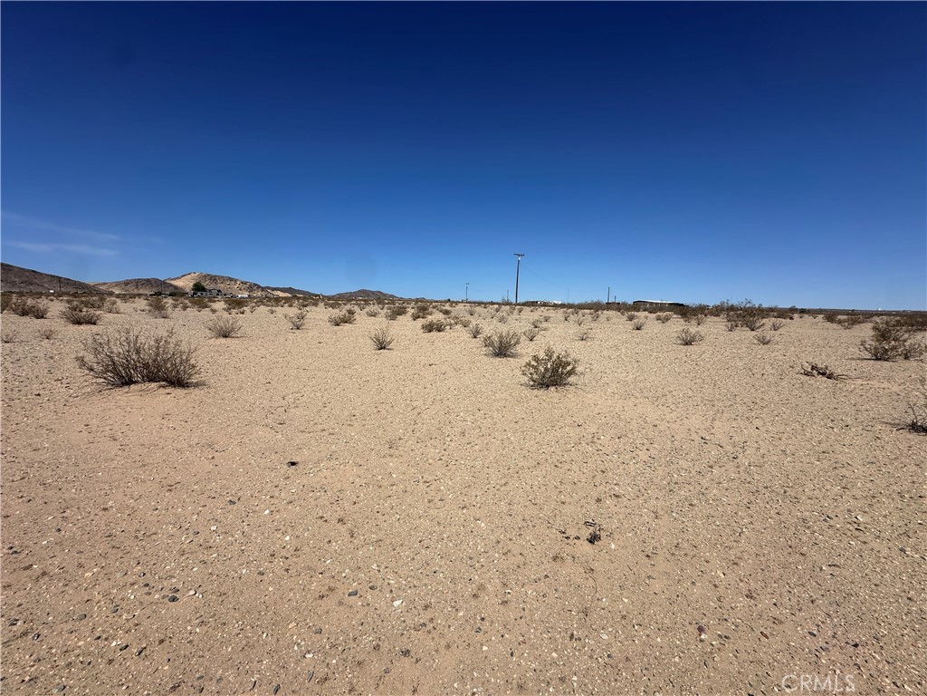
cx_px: 464
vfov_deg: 85.7
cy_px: 348
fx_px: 375
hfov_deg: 102.1
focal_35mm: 14
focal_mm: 2.22
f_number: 2.2
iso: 50
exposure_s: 1/5814
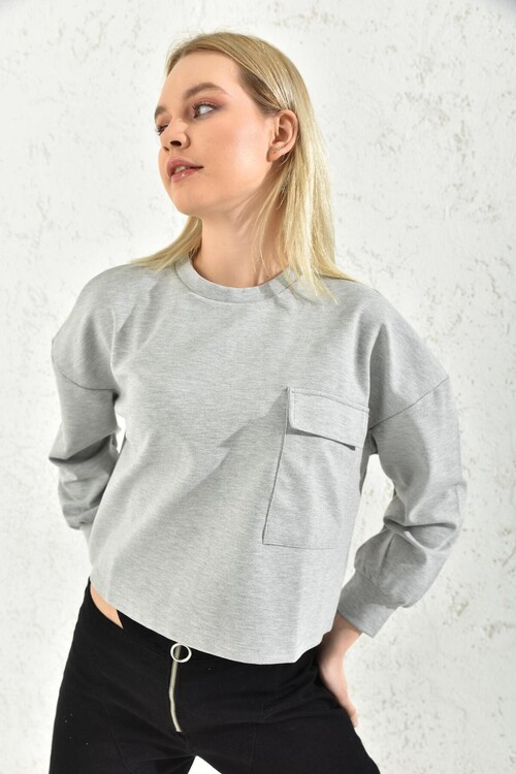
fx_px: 752
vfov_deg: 54.4
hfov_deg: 37.9
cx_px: 258
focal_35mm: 35
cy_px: 387
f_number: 7.1
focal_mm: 35
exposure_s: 1/160
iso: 100
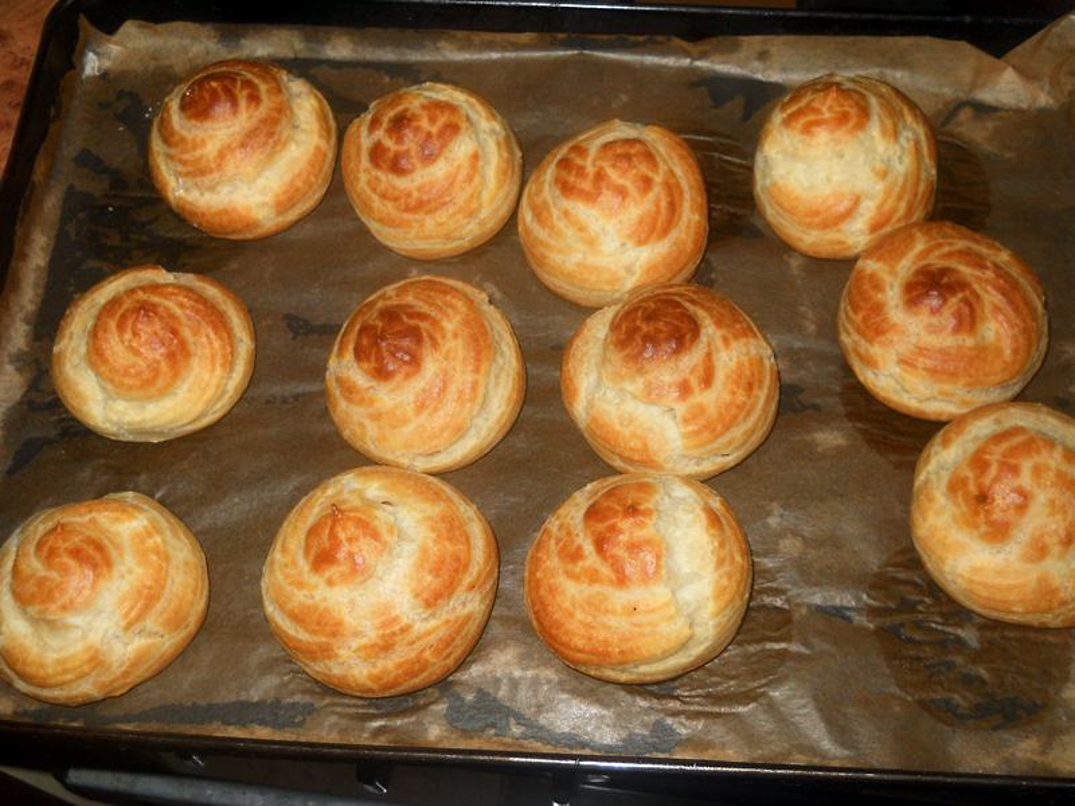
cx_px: 538
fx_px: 1273
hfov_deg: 45.8
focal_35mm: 41
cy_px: 403
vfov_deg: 35.1
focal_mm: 6.72
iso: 80
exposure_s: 1/30
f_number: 3.1
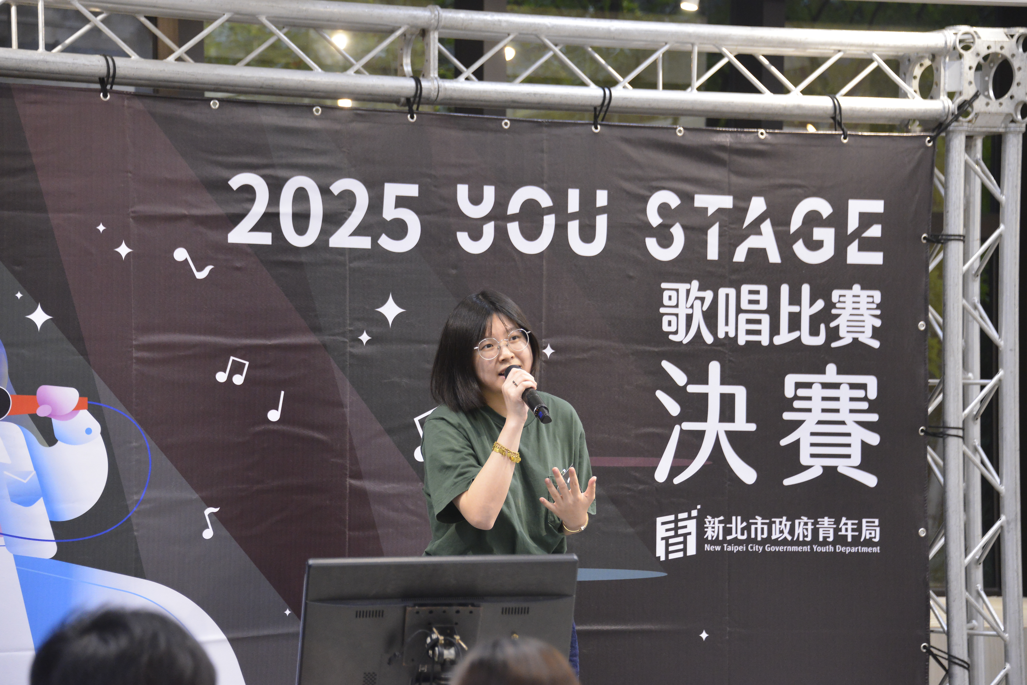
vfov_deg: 11.2
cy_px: 342
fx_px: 3480
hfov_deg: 16.8
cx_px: 514
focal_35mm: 122
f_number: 5.6
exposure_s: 1/160
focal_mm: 122
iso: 3600
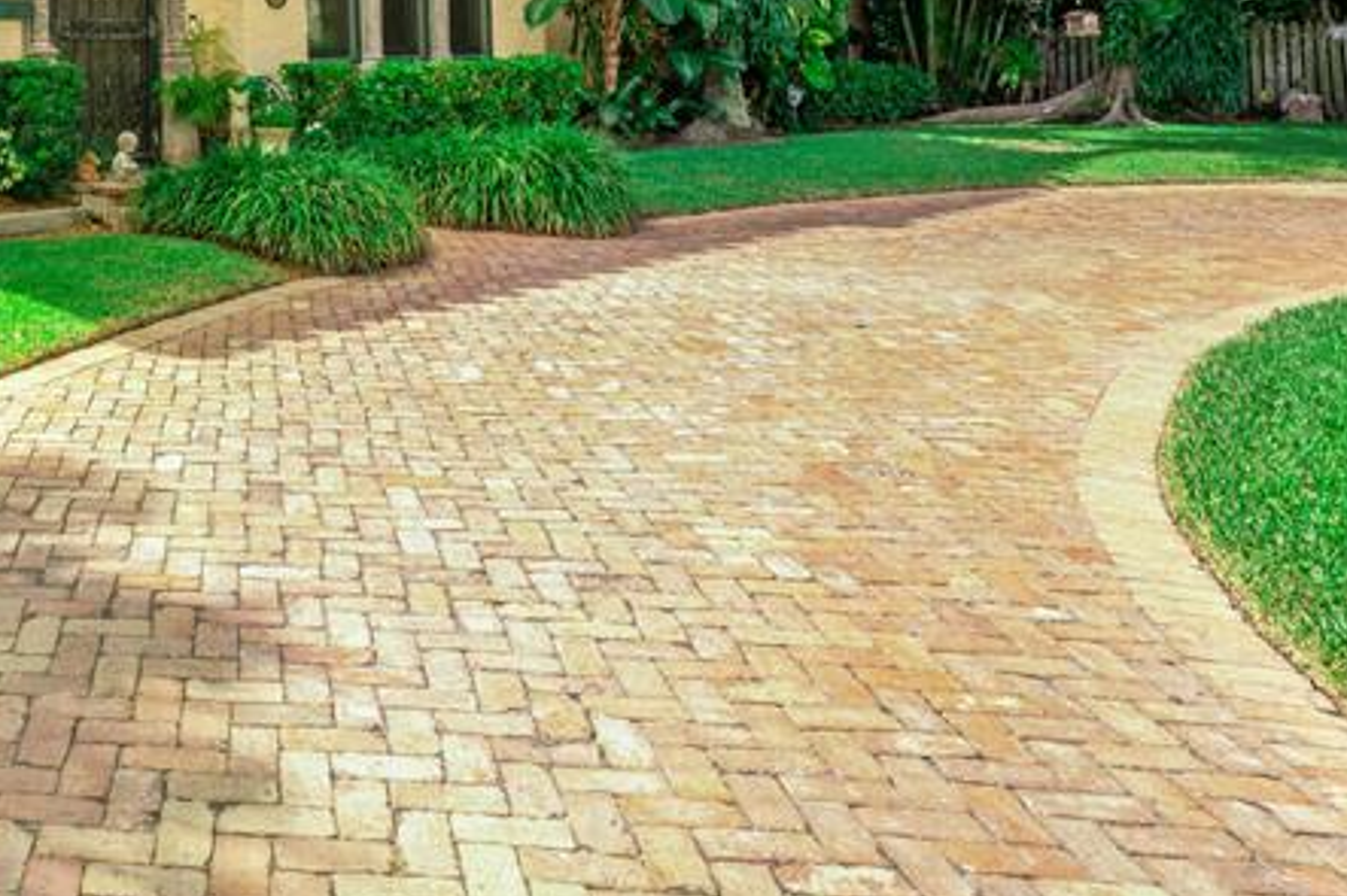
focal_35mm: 37
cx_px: -3
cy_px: -90
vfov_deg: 31.8
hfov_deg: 44.2
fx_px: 1384
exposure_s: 1/60
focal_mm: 16
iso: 50
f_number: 8
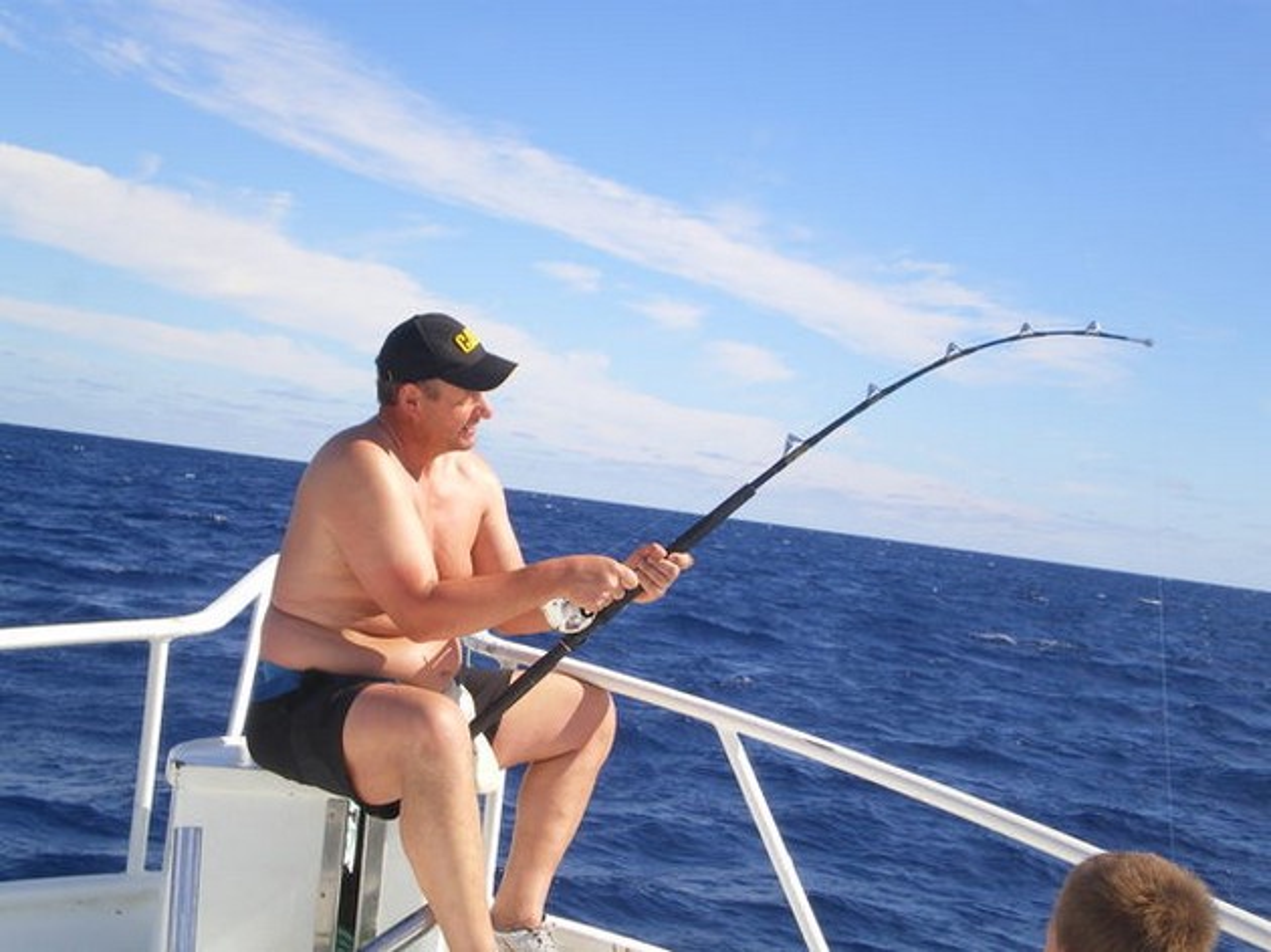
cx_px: 636
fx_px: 2386
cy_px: 476
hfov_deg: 29.8
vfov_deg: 22.6
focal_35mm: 65
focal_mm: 11.3
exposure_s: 1/250
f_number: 6.2
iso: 50
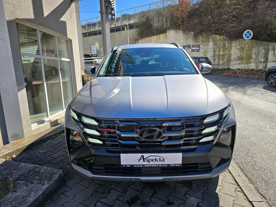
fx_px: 183
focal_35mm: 23
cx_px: 138
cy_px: 104
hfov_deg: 73.9
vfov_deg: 58.9
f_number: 1.7
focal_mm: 6.3
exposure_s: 1/709
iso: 12
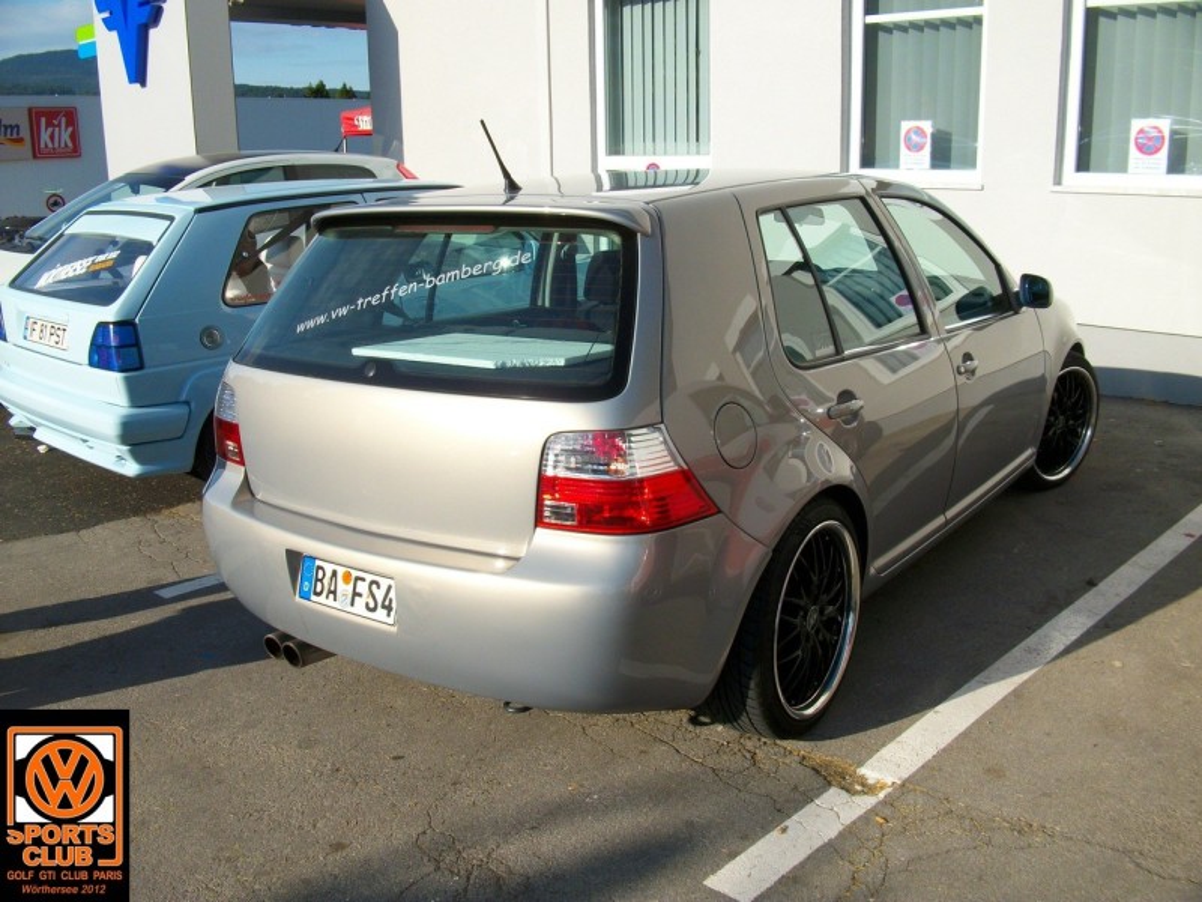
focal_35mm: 34
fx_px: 1181
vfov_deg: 41.8
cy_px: 451
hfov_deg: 54.0
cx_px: 601
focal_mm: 5.7
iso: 80
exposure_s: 1/300
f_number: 5.5
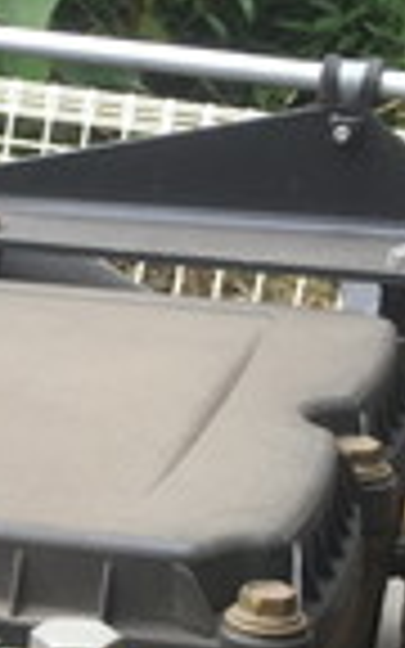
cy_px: 572
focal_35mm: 137
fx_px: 2419
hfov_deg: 8.4
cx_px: -711
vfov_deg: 15.1
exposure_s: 1/120
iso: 32
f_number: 2.2
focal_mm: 4.15
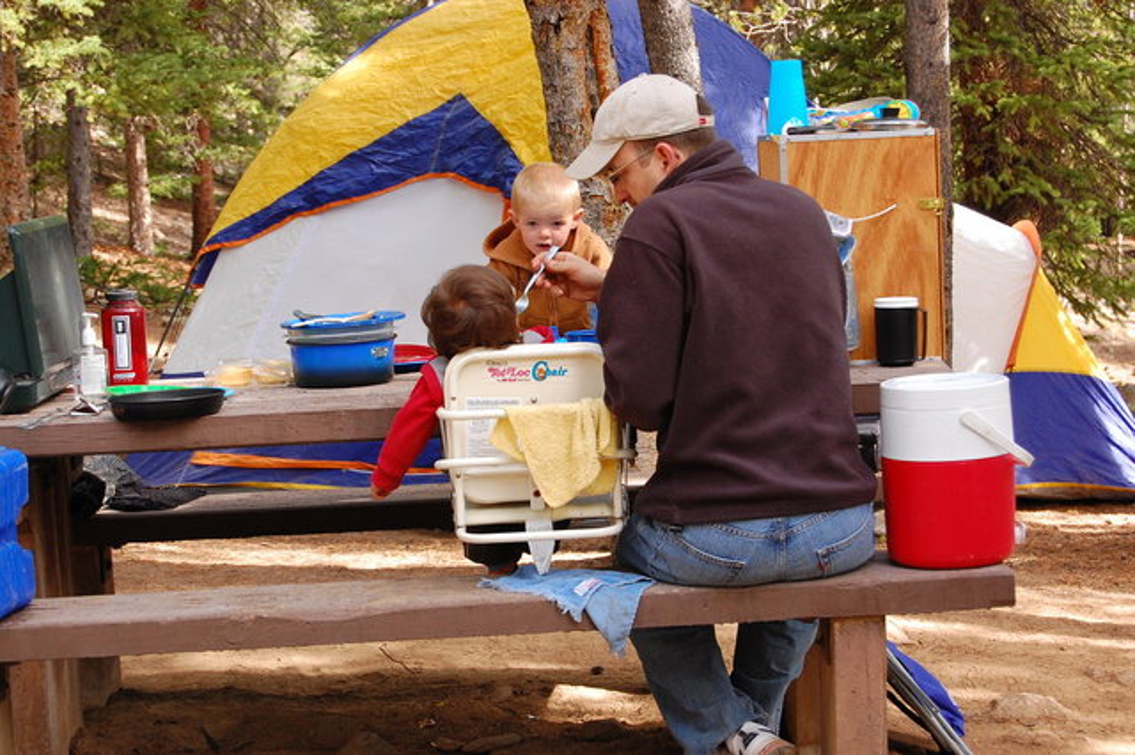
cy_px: 378
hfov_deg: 24.6
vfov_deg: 16.5
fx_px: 2600
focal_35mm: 82
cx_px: 568
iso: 400
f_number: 5.6
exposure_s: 1/125
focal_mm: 55
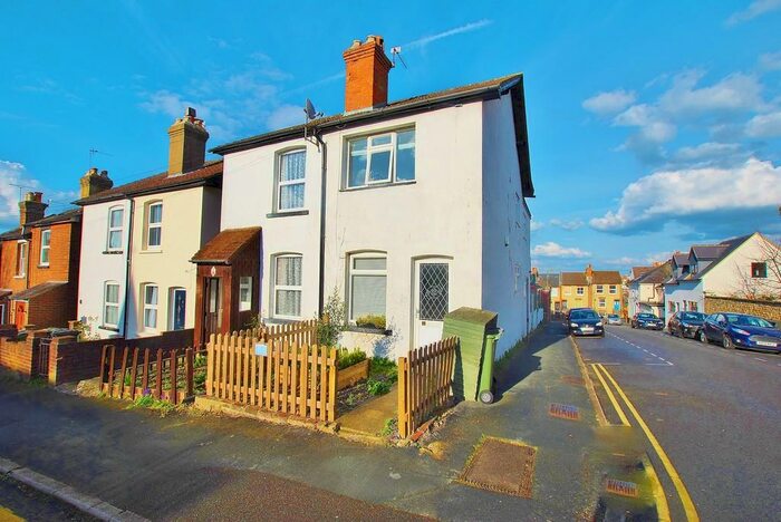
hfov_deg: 100.3
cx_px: 390
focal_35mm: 15
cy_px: 261
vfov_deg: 77.4
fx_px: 326
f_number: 9
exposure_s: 1/320
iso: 100
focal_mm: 10
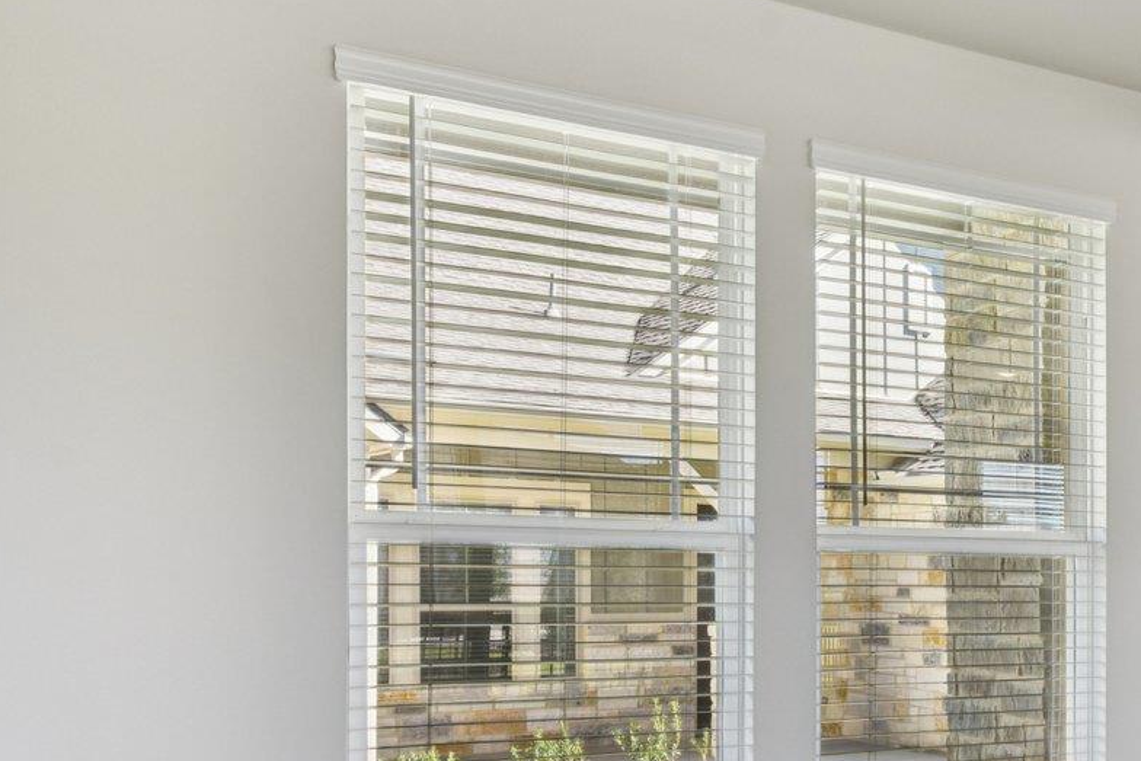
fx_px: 1490
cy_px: 557
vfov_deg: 28.3
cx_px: 1356
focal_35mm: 47
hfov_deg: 34.1
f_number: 8
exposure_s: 1/50
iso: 400
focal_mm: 18
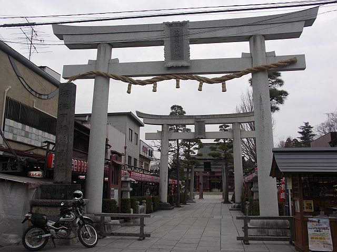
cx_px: 168
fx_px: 302
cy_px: 126
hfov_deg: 58.4
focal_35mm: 31
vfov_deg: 45.4
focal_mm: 8.1
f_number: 3.5
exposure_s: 1/100
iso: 50
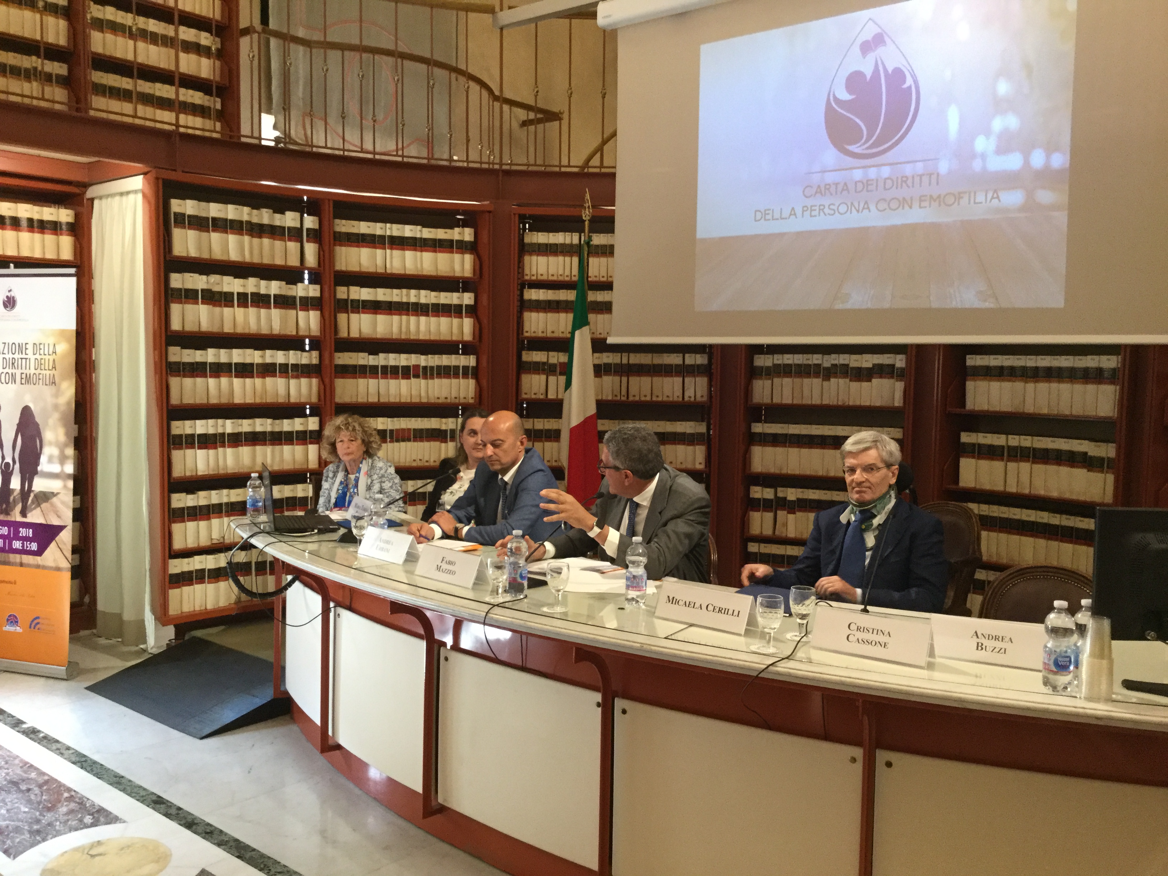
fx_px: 1046
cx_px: 584
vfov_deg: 45.4
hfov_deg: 58.4
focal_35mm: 31
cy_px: 438
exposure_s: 1/33
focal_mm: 3.3
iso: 160
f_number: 2.4
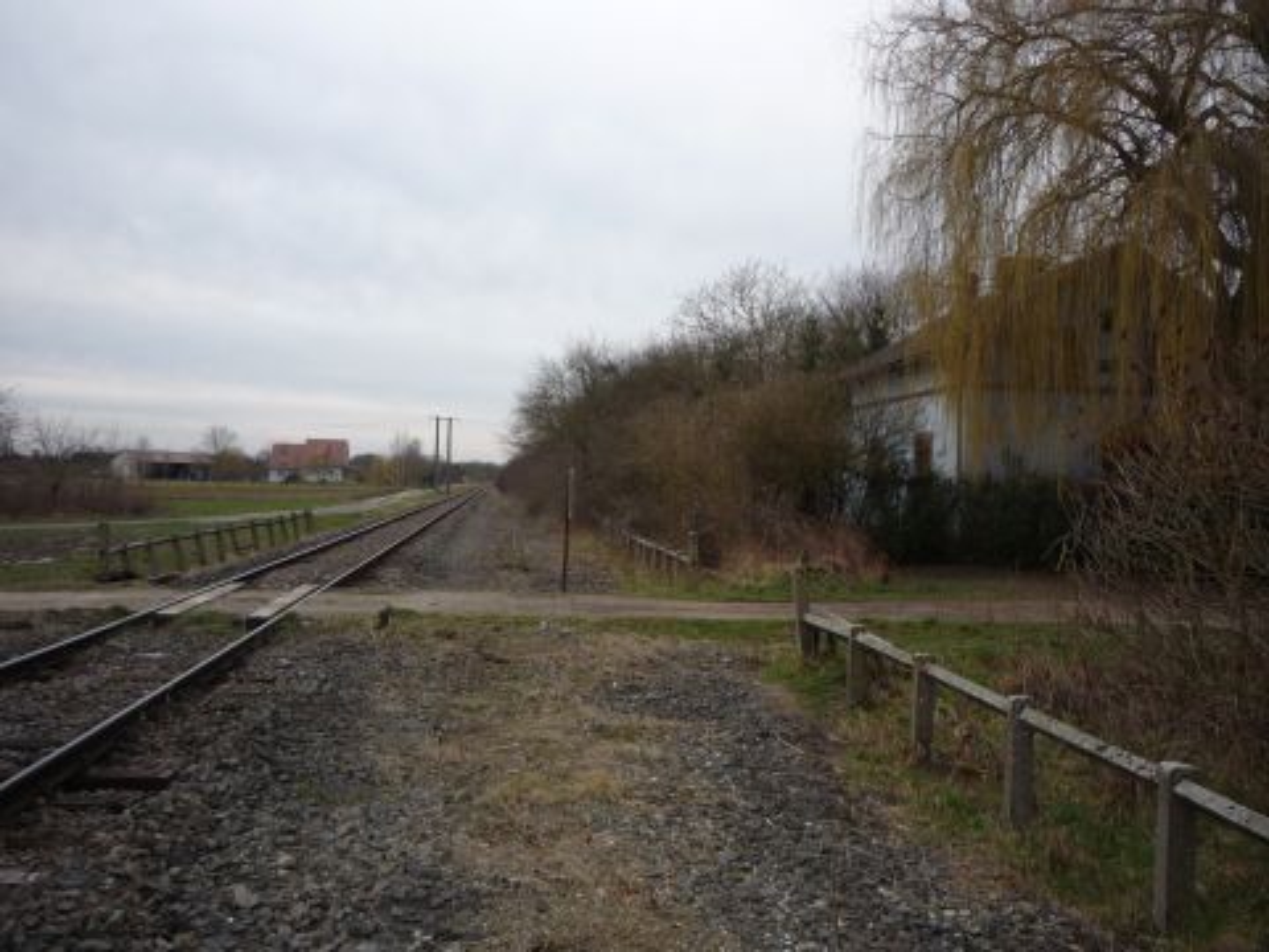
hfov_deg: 56.8
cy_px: 476
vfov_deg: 44.2
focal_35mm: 32
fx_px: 1173
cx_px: 634
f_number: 4
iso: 100
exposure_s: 1/250
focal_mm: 5.2
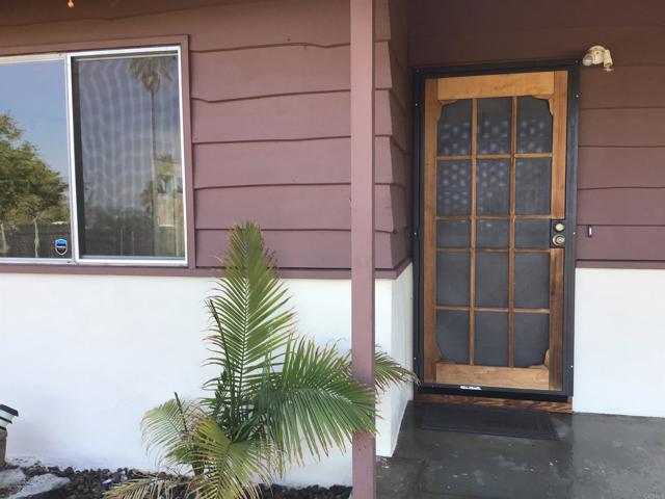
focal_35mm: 31
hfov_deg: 58.4
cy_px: 250
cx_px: 332
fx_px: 596
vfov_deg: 45.4
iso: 25
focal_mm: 3.3
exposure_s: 1/129
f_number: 2.4
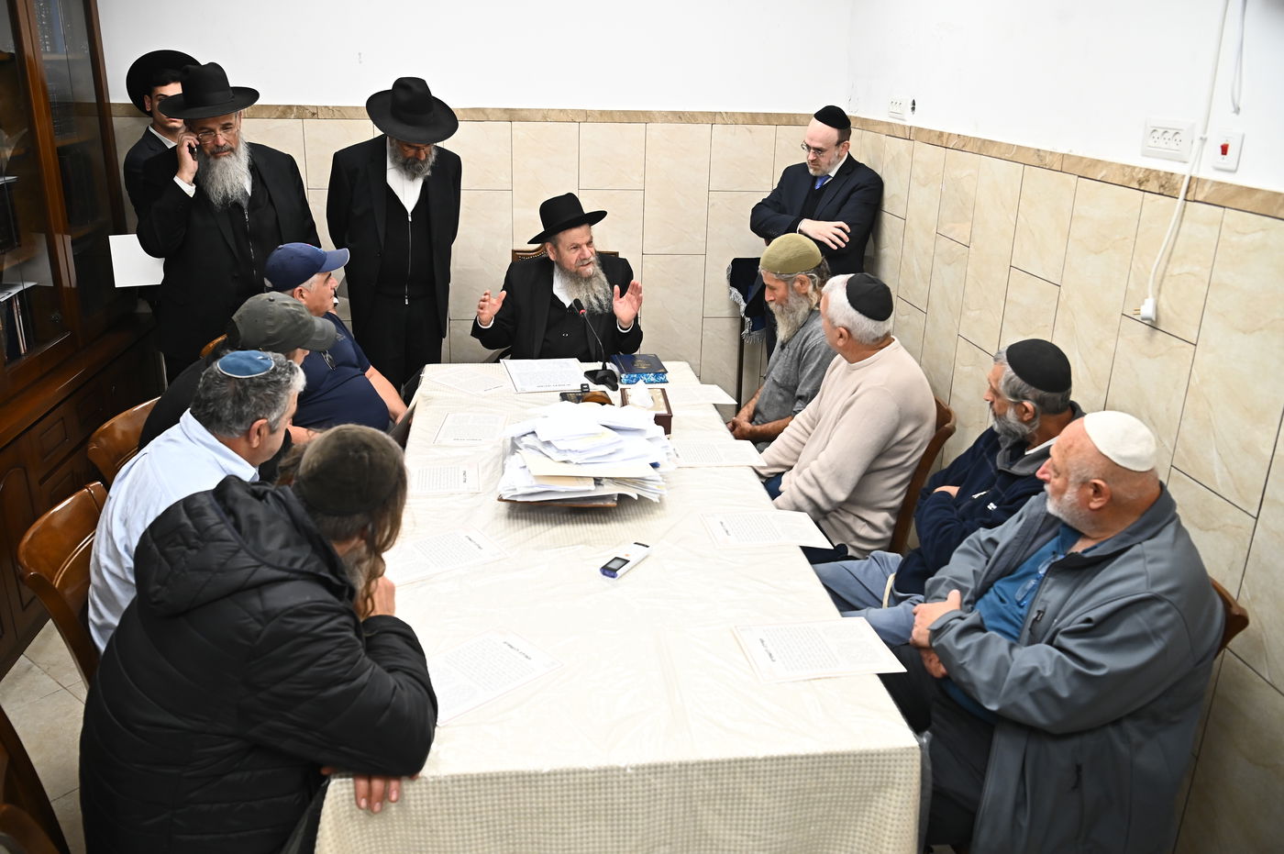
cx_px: 642
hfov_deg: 60.3
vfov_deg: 42.3
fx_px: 1105
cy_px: 427
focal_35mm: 31
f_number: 5
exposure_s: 1/200
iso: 2000
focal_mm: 31
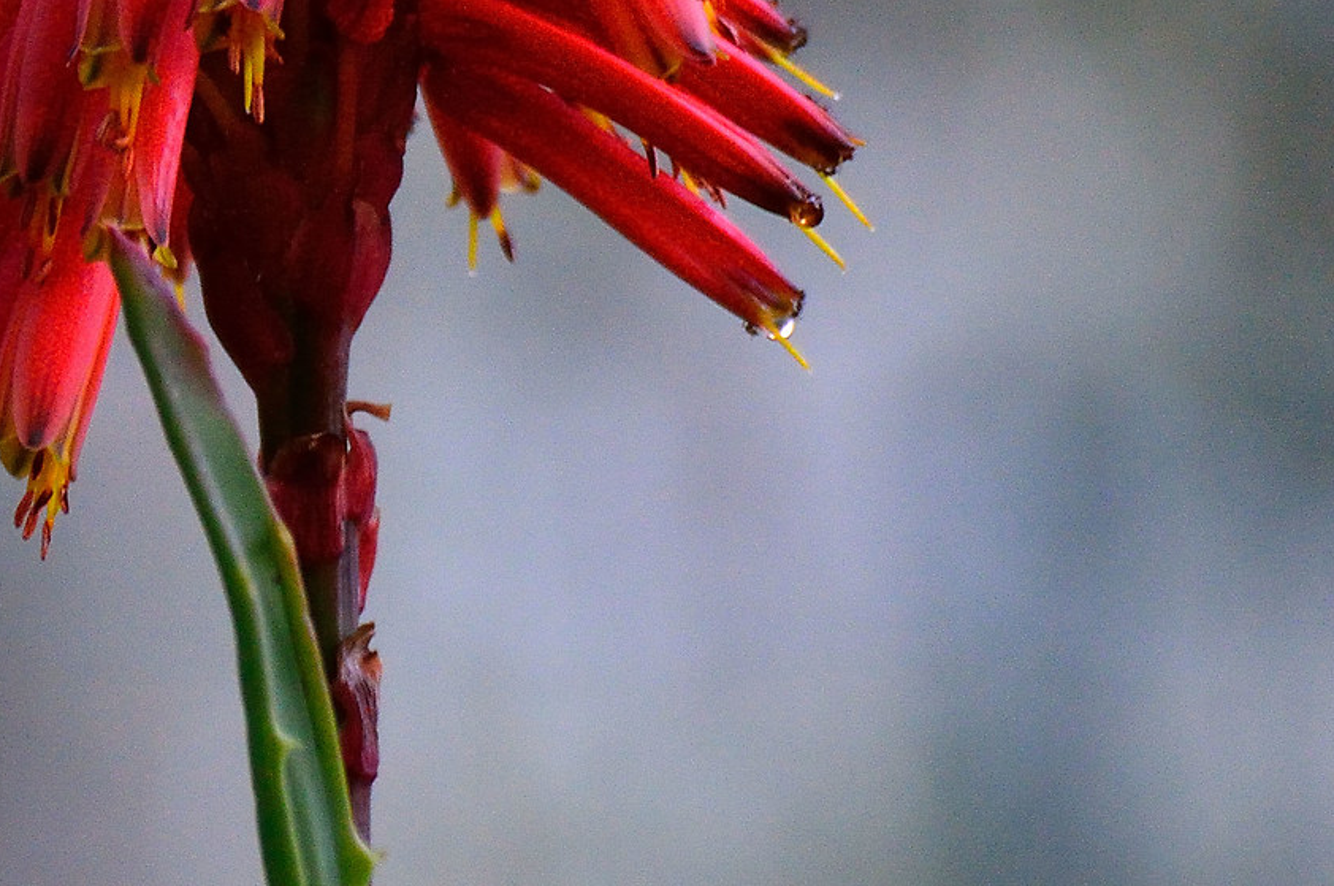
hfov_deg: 3.6
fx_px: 21368
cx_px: -564
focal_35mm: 577
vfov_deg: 2.4
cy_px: -361
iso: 800
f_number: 4.5
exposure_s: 1/50
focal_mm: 135
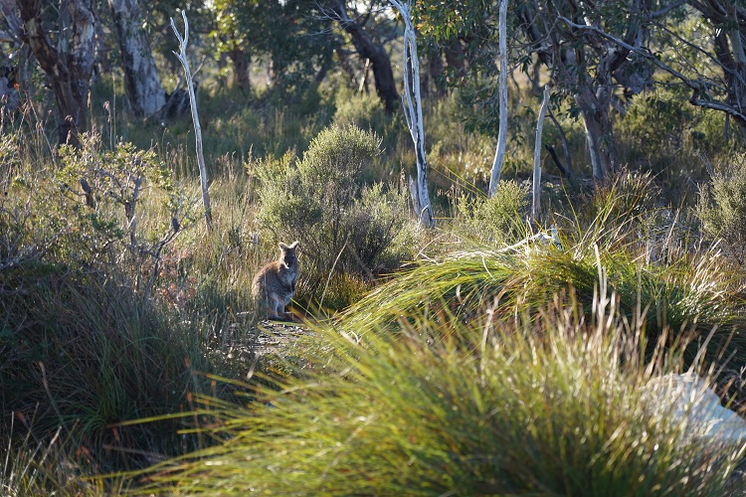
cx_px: 373
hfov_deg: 19.5
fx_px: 2176
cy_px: 248
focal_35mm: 105
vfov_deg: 13.0
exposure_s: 1/160
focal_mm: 105
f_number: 4
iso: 125
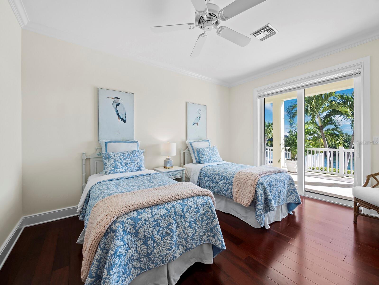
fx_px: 153
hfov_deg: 102.0
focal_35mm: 14
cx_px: 190
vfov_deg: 85.7
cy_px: 142
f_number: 11
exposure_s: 1/6
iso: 250
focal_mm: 7
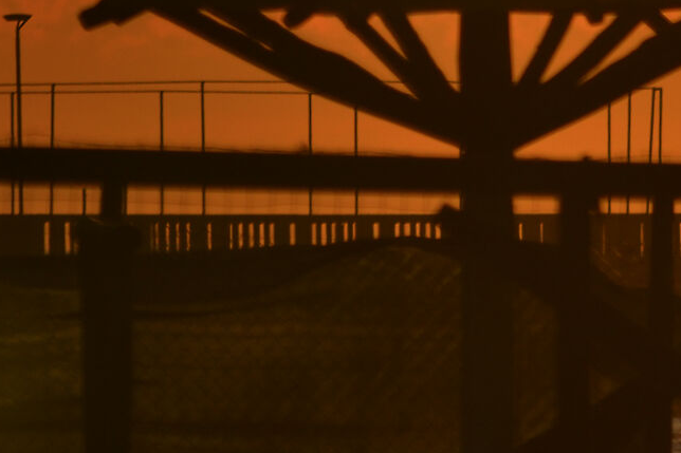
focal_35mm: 1454
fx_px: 27496
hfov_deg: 1.4
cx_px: 763
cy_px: -213
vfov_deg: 0.9
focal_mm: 260
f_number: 9
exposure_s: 1/1250
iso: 100
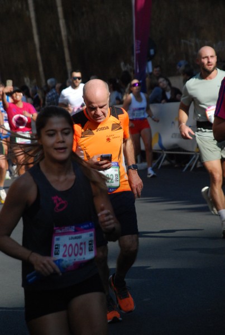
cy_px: 168
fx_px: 1749
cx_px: 112
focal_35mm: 188
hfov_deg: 7.4
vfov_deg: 10.9
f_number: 7.1
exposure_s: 1/2000
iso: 1000
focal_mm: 125
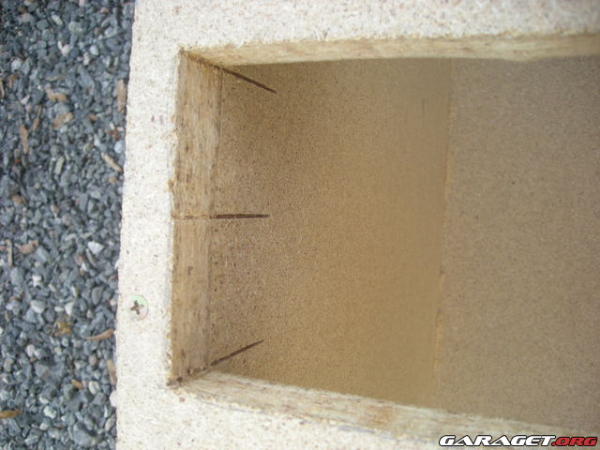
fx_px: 607
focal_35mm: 35
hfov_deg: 52.6
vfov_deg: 40.7
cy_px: 225
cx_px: 300
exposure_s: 1/126
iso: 50
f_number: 2.8
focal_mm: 5.7
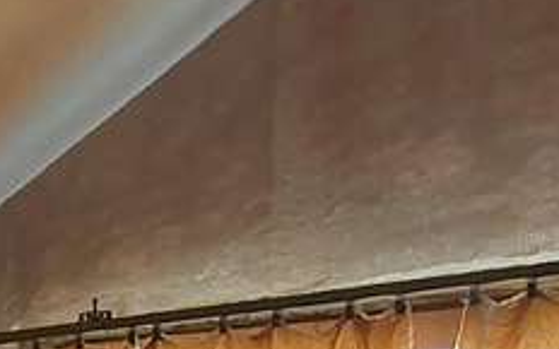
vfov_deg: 12.2
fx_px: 1356
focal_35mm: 89
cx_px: -171
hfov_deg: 21.1
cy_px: 798
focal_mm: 1.8
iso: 160
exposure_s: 1/50
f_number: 2.2
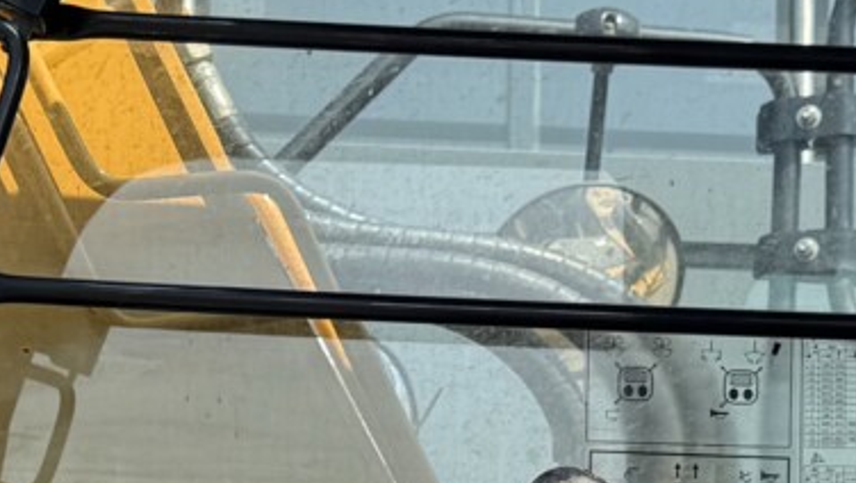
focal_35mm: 139
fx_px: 3157
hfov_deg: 15.4
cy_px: 877
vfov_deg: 8.4
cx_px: 362
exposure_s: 1/1456
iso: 80
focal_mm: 6.76
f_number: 1.78
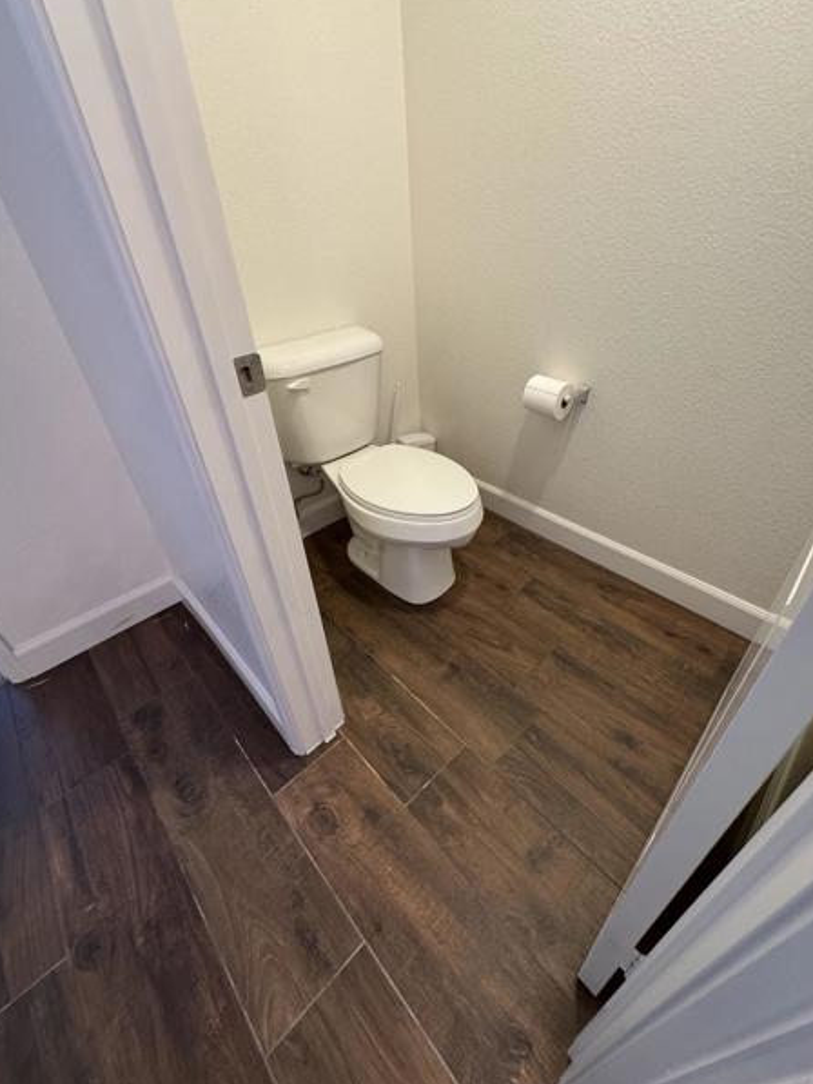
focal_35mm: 15
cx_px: 423
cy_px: 510
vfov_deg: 98.0
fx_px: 470
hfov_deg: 81.7
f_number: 2.2
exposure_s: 1/60
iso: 320
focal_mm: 2.22
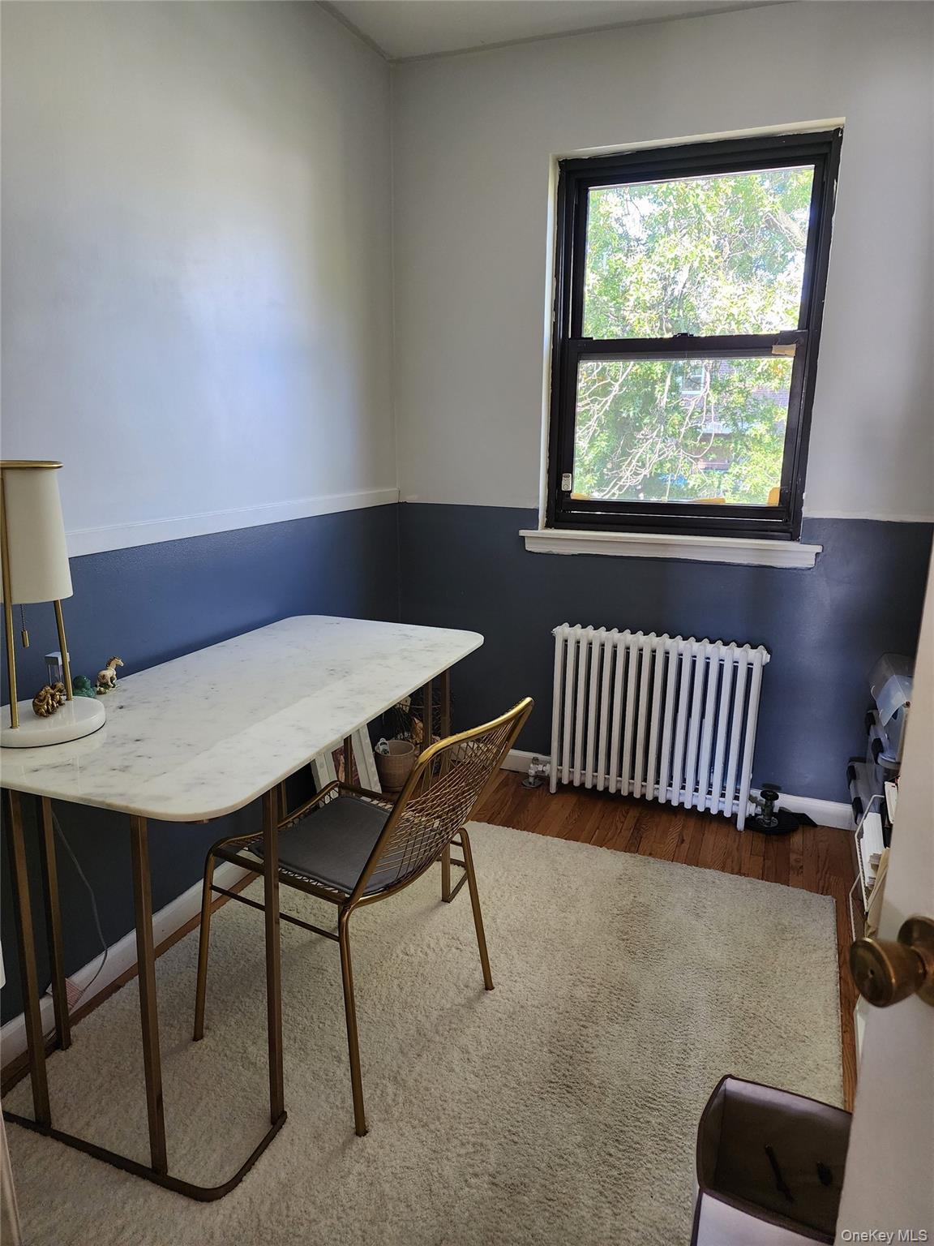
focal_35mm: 23
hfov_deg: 58.9
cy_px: 623
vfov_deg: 73.9
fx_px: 827
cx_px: 467
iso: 320
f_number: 1.8
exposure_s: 1/120
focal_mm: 6.4
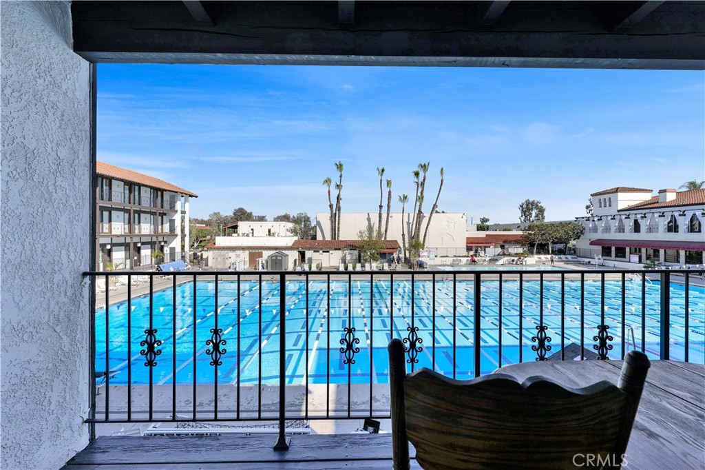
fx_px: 294
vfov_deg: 77.3
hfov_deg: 100.4
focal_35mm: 15
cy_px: 235
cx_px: 352
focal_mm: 15
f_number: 8
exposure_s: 1/320
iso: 100
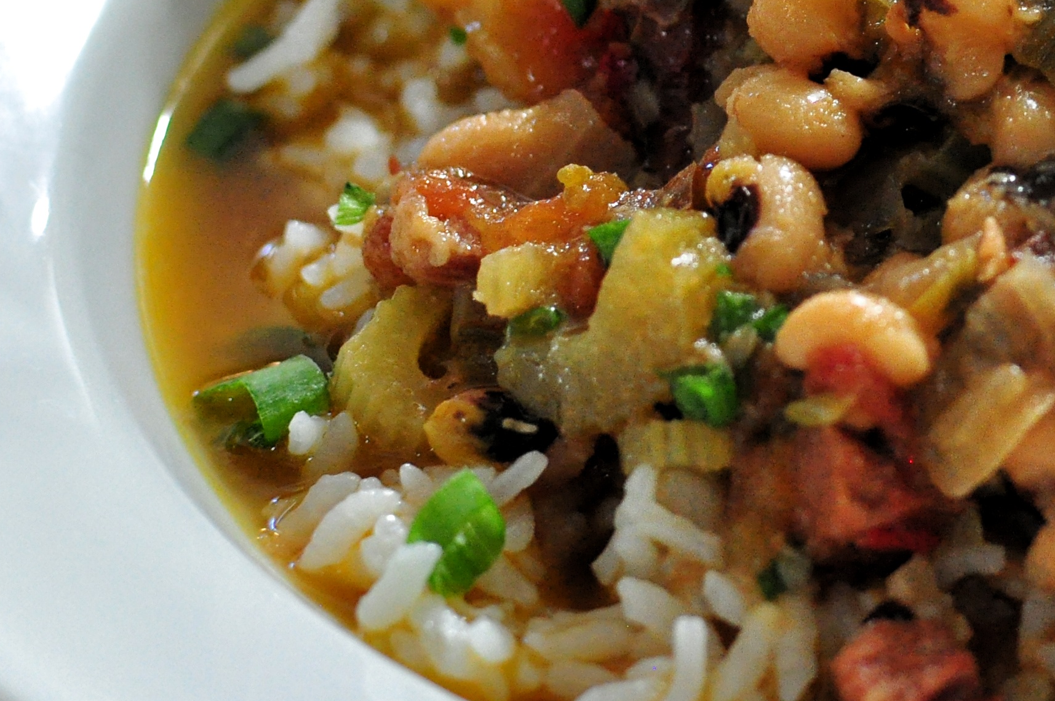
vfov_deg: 10.3
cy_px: 17
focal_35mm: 131
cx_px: 936
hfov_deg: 15.5
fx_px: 3842
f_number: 4
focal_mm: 35
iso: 1600
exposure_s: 1/60
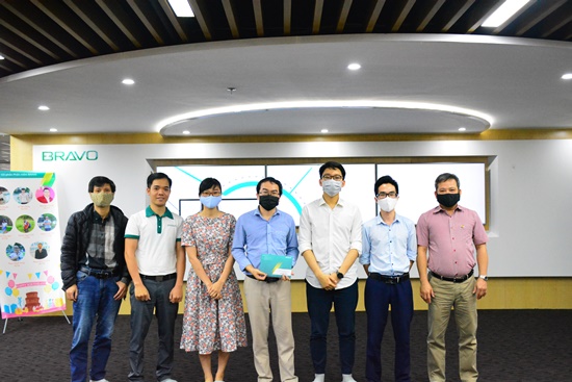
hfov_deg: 53.1
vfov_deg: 36.9
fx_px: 572
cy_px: 191
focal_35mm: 36
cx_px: 286
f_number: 4
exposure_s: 1/500
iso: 6400
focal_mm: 24
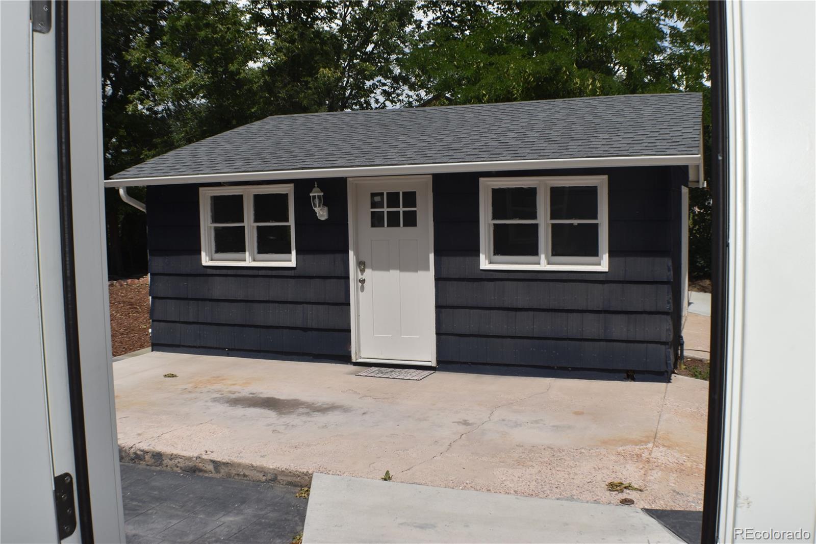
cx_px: 408
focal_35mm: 46
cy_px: 272
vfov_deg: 28.9
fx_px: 1054
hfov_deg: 42.3
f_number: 11
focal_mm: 31
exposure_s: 1/200
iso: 100
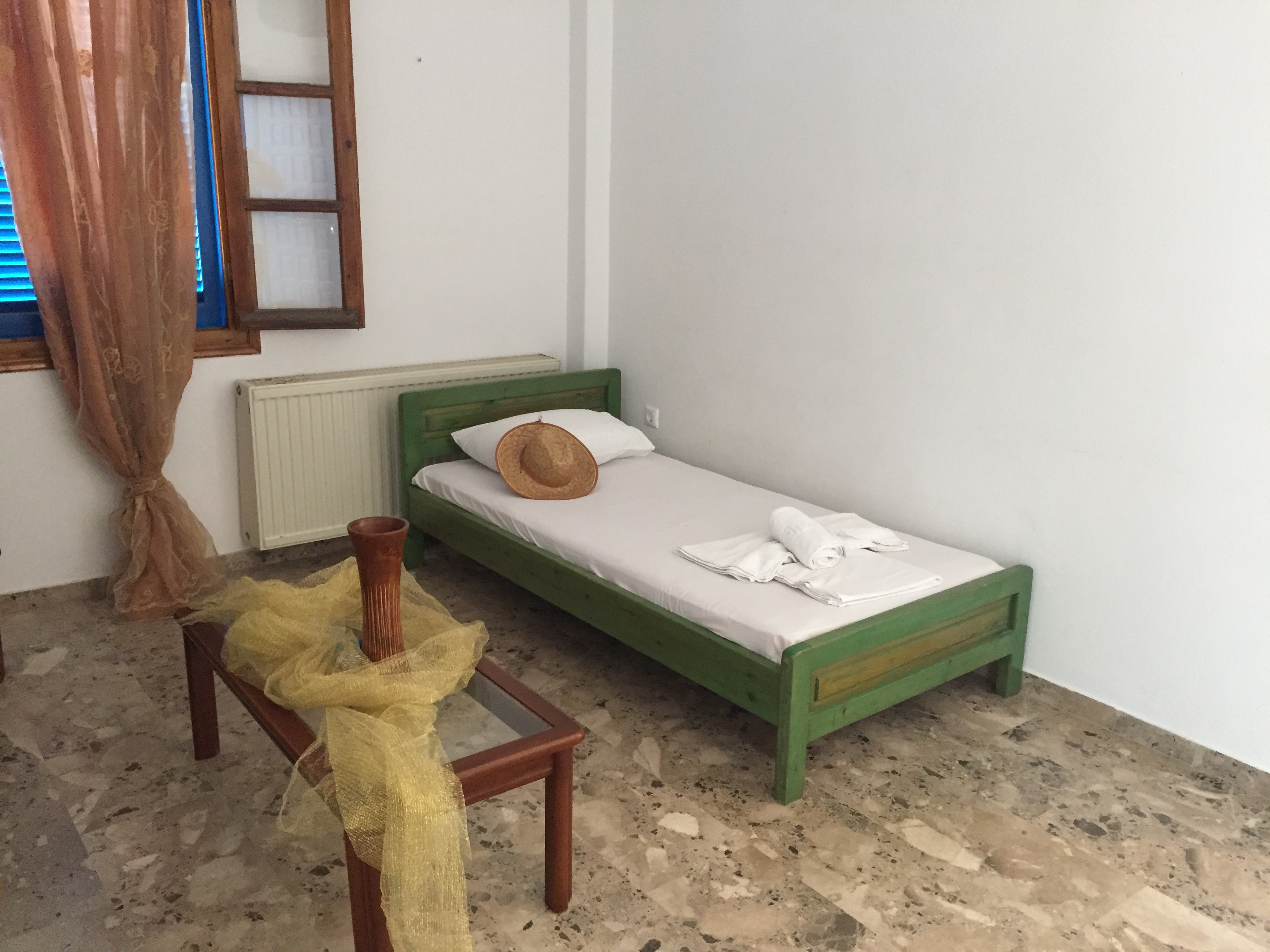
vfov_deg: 48.2
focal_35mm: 29
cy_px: 476
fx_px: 1064
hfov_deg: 61.7
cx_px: 635
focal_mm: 4.15
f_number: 2.2
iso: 250
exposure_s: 1/17
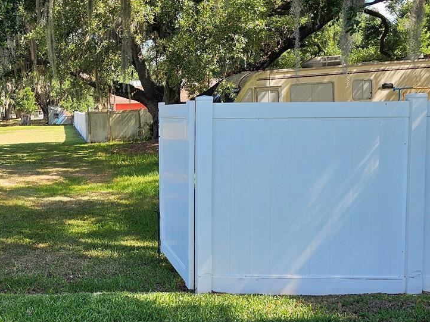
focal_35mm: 51
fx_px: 633
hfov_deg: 35.1
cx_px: 35
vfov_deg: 28.5
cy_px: 179
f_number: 1.7
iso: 10
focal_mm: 6.3
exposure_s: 1/222
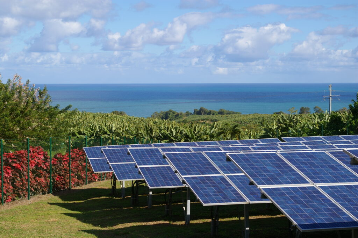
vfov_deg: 21.0
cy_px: 119
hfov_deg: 31.2
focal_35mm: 64
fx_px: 641
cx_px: 179
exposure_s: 1/500
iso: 200
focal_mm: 43
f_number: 9.5
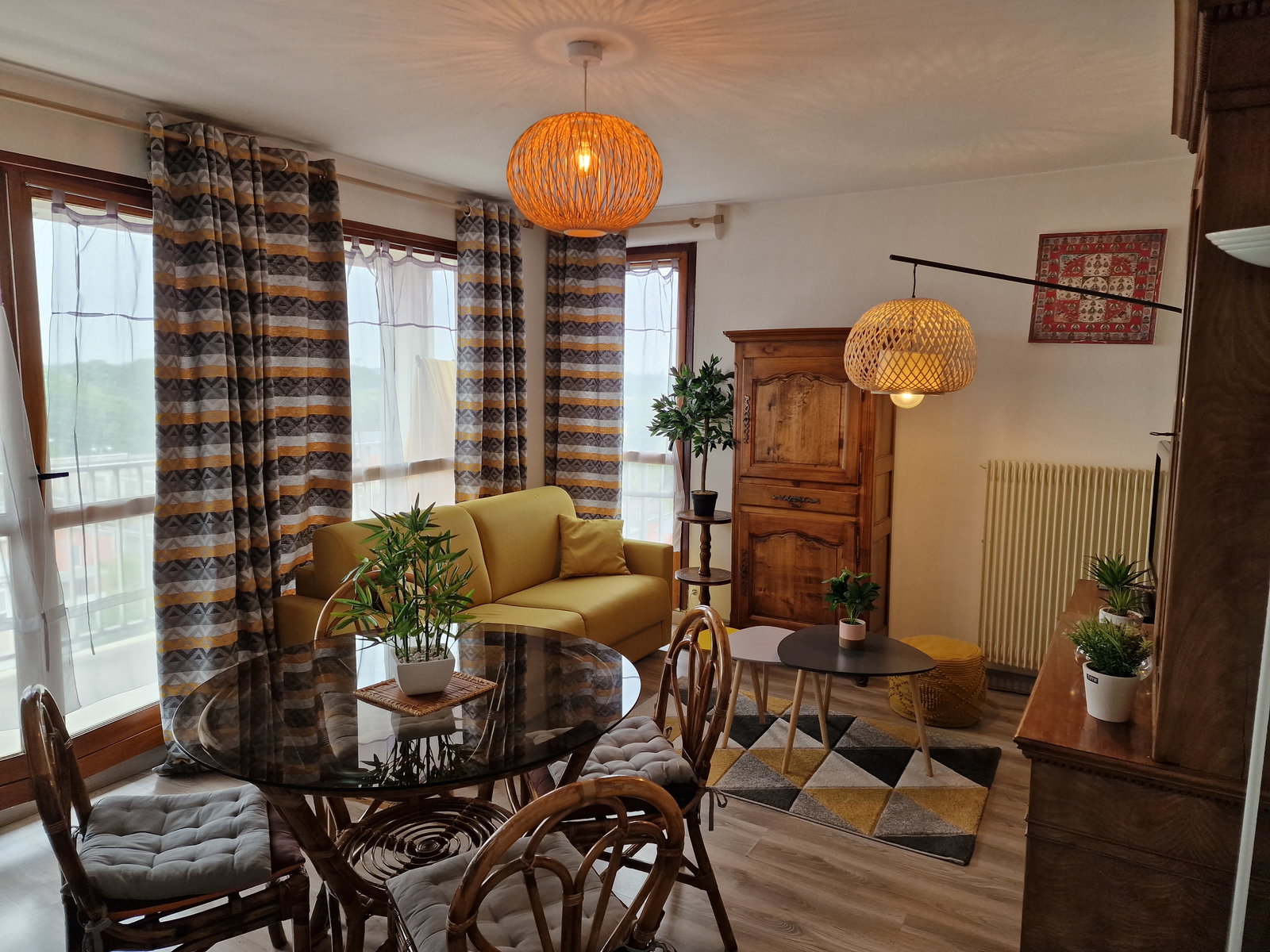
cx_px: 635
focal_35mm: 23
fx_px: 844
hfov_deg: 73.9
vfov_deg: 58.9
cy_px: 476
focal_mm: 6.4
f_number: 1.8
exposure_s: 1/180
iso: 125
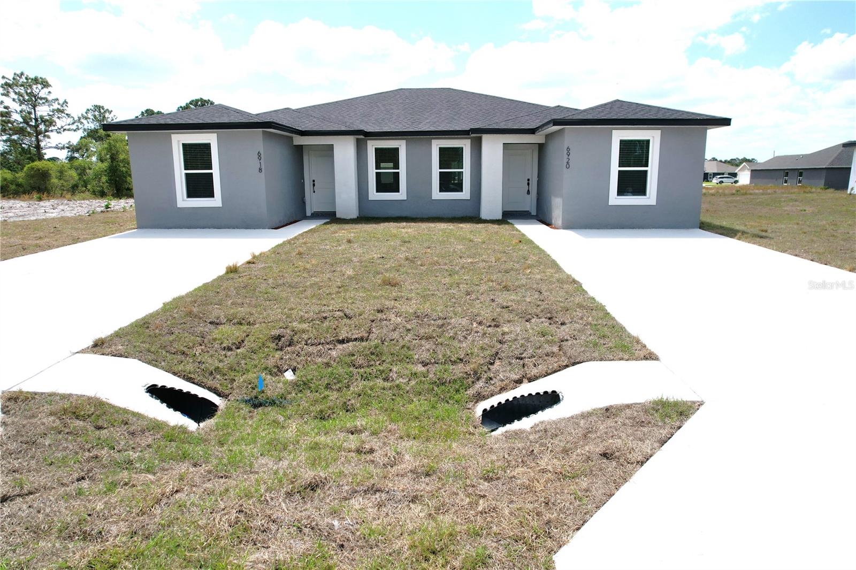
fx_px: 523
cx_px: 428
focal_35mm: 22
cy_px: 285
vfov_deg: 57.2
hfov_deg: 78.6
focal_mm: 8.38
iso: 110
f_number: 2.8
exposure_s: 1/3200
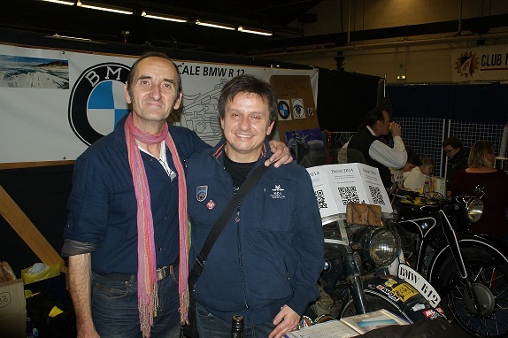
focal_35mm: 33
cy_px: 169
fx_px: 465
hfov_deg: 57.3
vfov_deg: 39.9
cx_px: 254
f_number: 5.6
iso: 400
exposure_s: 1/60
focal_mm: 22
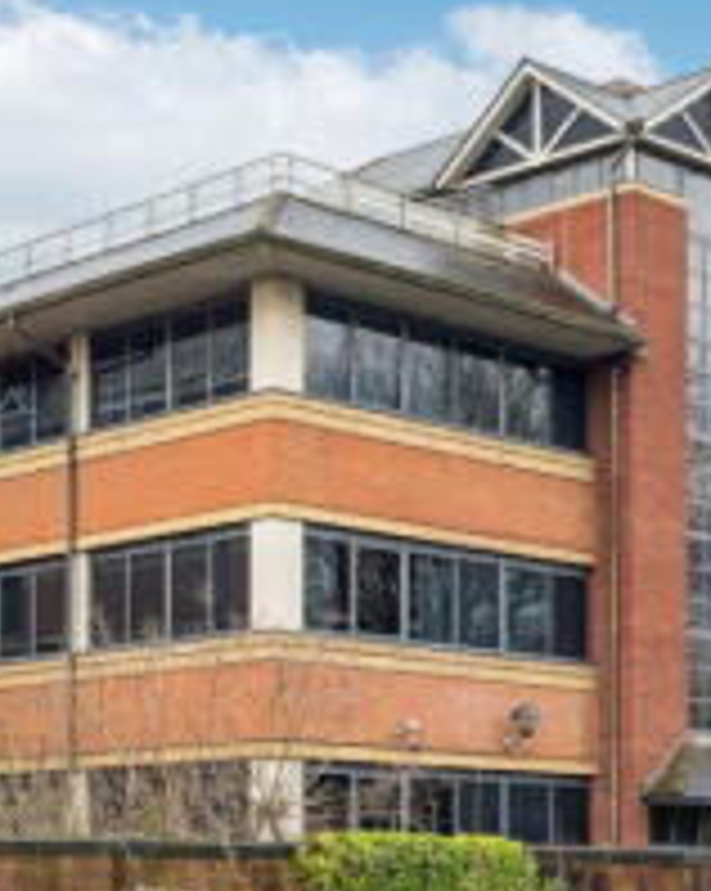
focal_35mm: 79
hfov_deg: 19.0
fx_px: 2081
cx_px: 639
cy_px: 547
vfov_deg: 24.1
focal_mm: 35
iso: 200
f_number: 5
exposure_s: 1/50
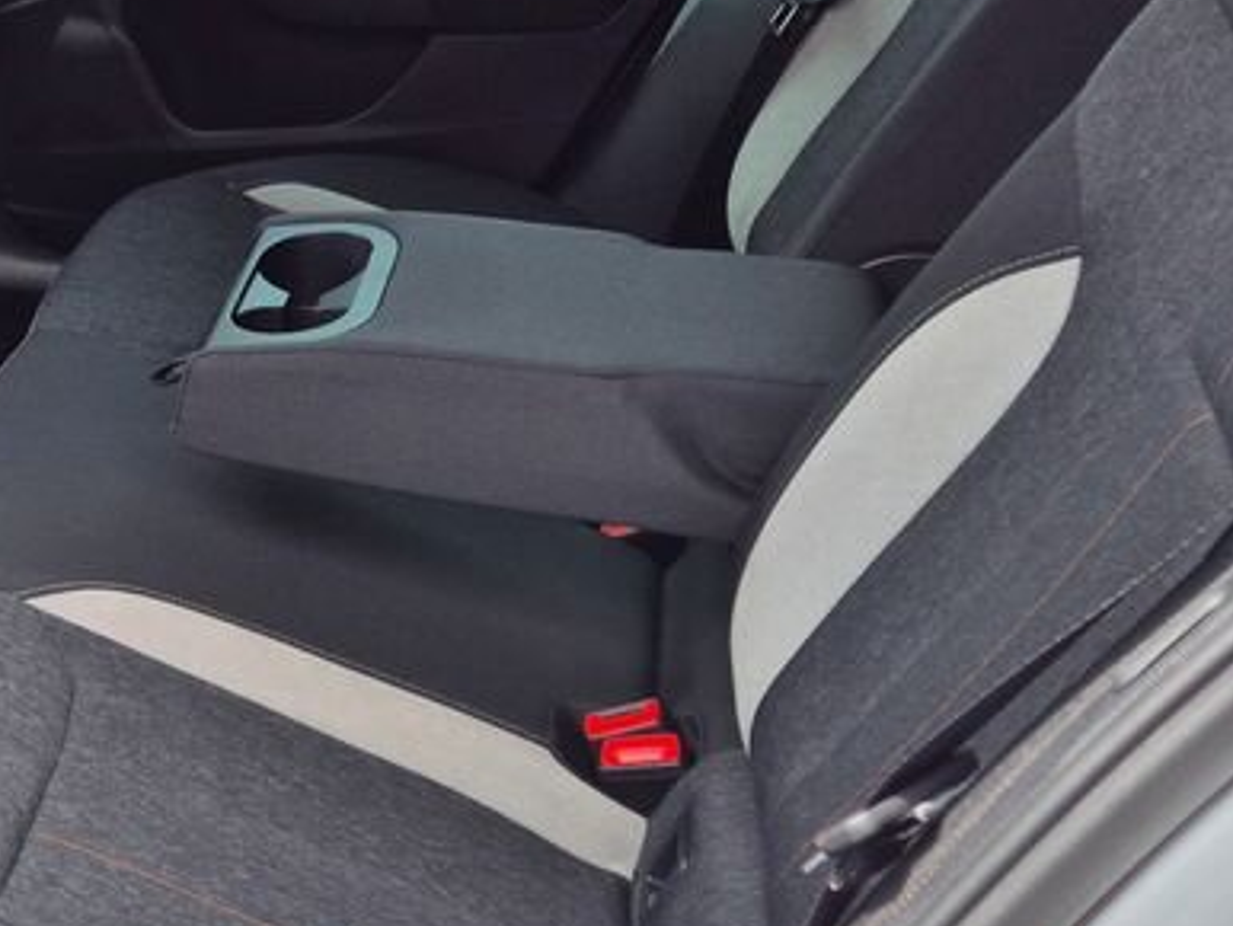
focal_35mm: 61
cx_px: 115
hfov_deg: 30.2
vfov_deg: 23.9
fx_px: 2174
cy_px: 307
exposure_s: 1/904
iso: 25
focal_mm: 5.4
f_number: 1.8
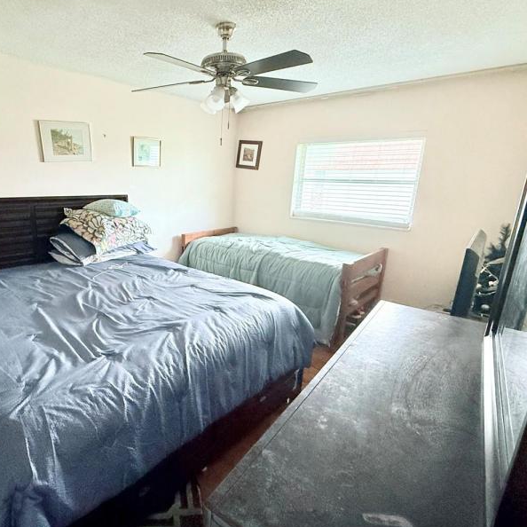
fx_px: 344
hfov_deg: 73.1
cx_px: 186
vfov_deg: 74.8
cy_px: 263
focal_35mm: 20
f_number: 2.2
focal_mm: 2.22
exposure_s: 1/60
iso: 500
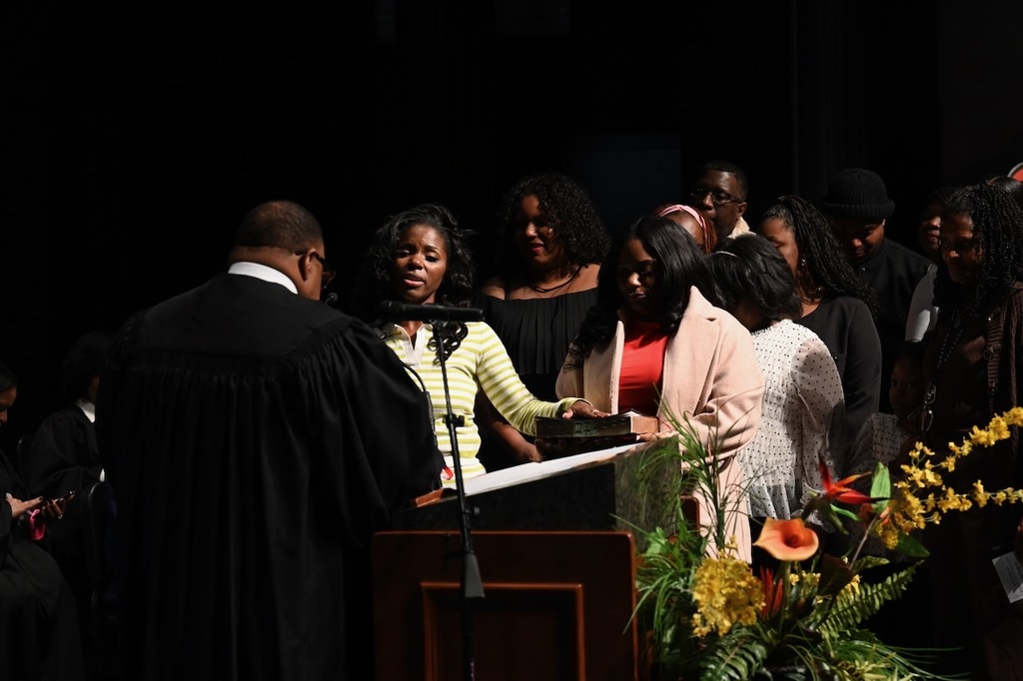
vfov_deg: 14.0
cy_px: 340
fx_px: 2784
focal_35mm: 98
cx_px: 512
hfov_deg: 20.8
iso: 640
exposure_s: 1/80
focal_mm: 98
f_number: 5.6
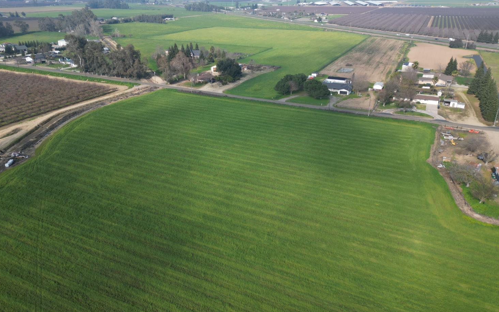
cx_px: 250
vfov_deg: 47.5
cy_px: 140
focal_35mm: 26
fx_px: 354
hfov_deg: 70.4
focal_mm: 6.72
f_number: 1.7
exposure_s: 1/2000
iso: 110
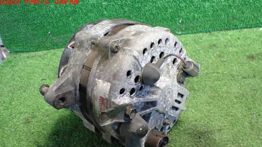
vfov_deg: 35.4
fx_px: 229
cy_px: 95
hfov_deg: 59.5
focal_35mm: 33
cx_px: 131
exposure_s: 1/40
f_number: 2.3
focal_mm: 5.4
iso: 800
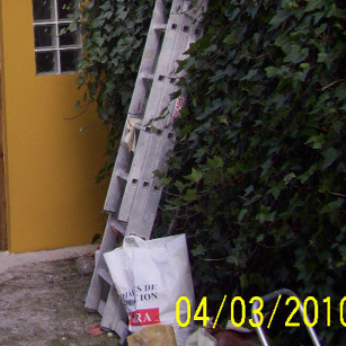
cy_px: 24
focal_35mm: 83
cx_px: -100
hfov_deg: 19.3
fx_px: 939
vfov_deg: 20.4
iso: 80
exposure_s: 1/320
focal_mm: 5.7
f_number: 2.9
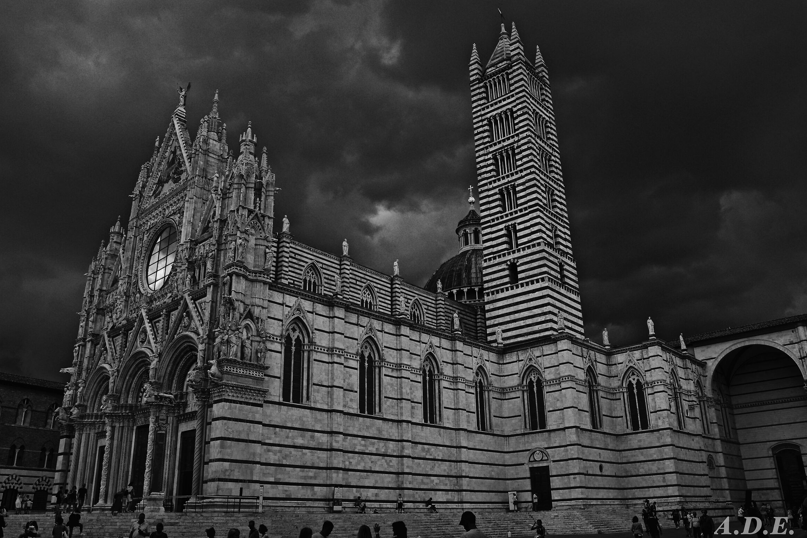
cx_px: 400
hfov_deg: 65.5
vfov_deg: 46.4
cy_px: 269
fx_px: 628
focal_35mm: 28
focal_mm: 18
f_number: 11
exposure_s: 1/200
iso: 100
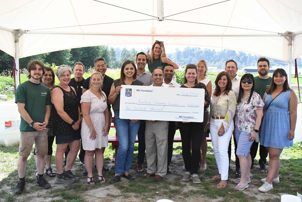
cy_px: 101
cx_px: 151
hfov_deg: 53.1
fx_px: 302
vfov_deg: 36.9
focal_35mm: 36
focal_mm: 24
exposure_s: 1/5000
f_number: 5.6
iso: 4000
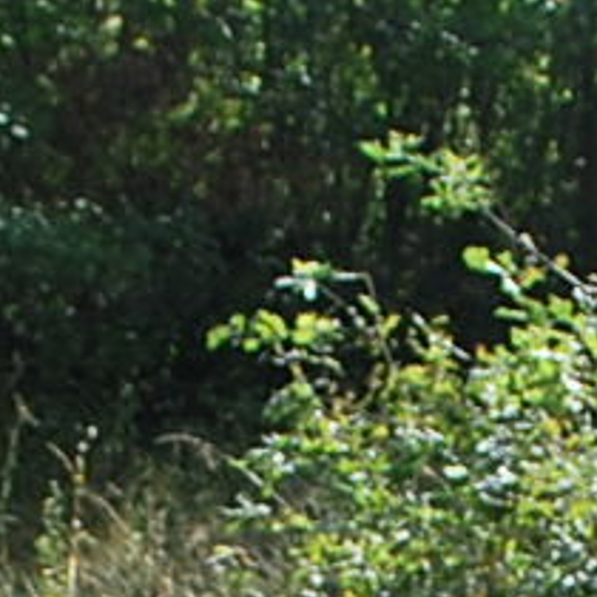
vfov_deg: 7.1
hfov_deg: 7.4
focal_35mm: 235
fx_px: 4585
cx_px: 512
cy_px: 1384
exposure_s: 1/125
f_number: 5.6
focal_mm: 20
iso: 140
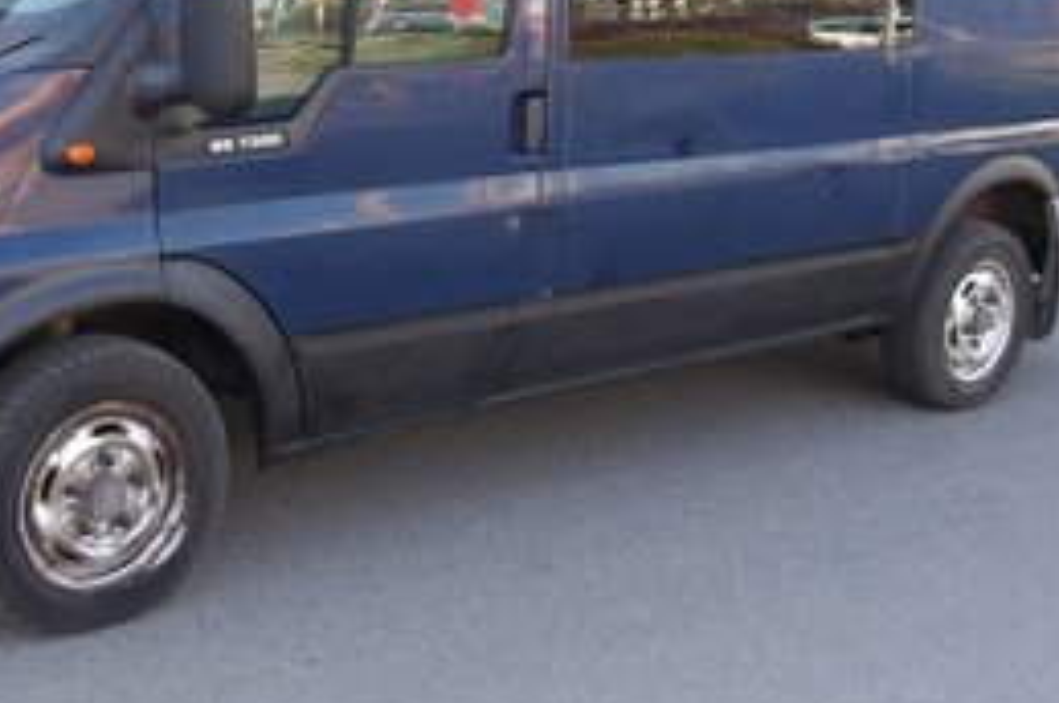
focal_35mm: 53
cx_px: 307
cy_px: 168
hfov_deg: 36.9
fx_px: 1557
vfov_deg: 25.1
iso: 100
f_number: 3
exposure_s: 1/129
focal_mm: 4.9
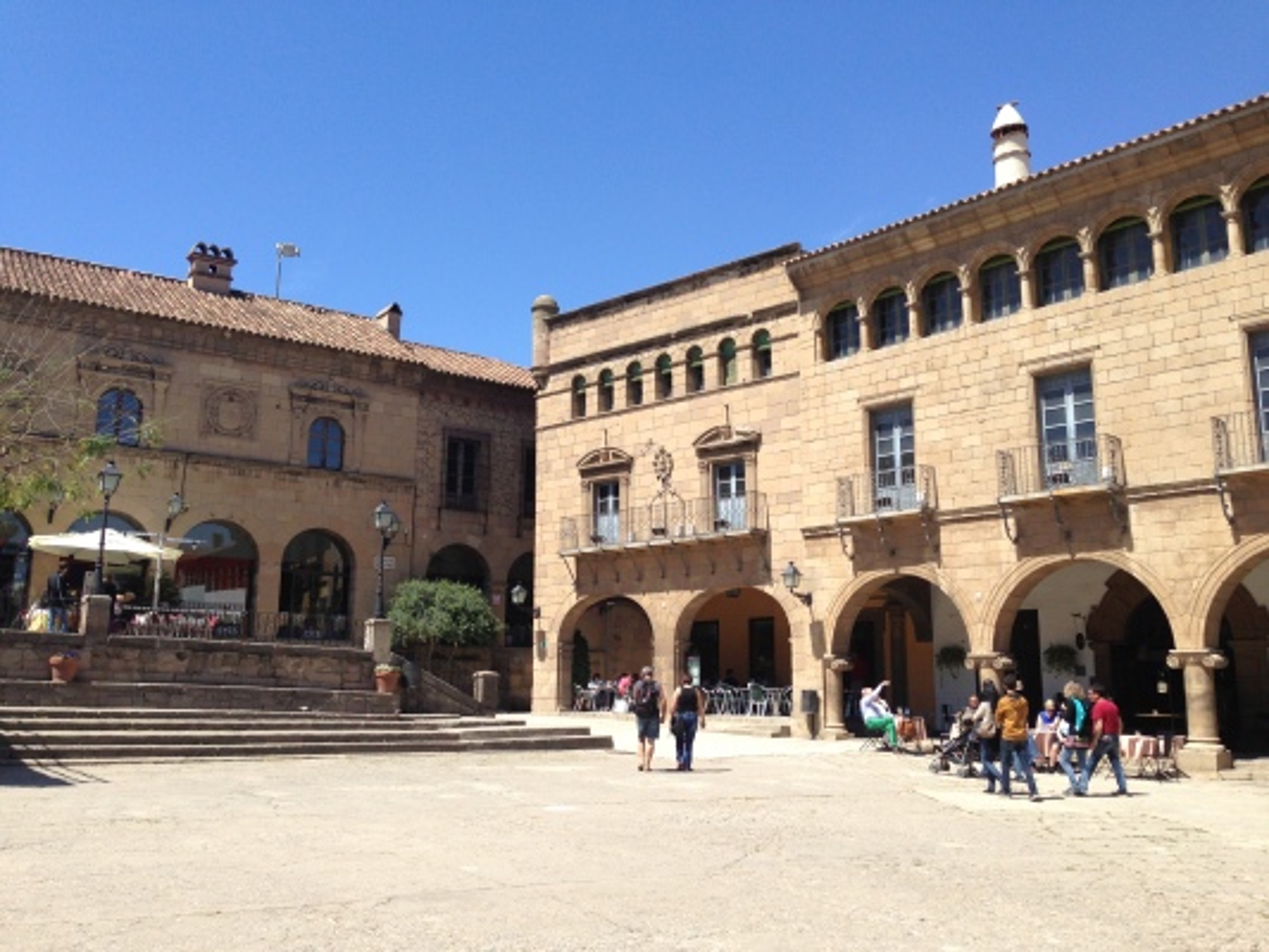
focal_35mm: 33
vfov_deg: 43.0
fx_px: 1210
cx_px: 634
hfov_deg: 55.3
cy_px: 476
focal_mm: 4.13
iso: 50
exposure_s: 1/1232
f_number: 2.4
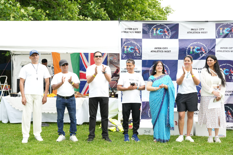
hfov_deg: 46.4
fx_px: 272
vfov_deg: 31.9
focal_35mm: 42
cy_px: 78
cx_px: 116
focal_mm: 42
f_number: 5.6
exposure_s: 1/200
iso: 400
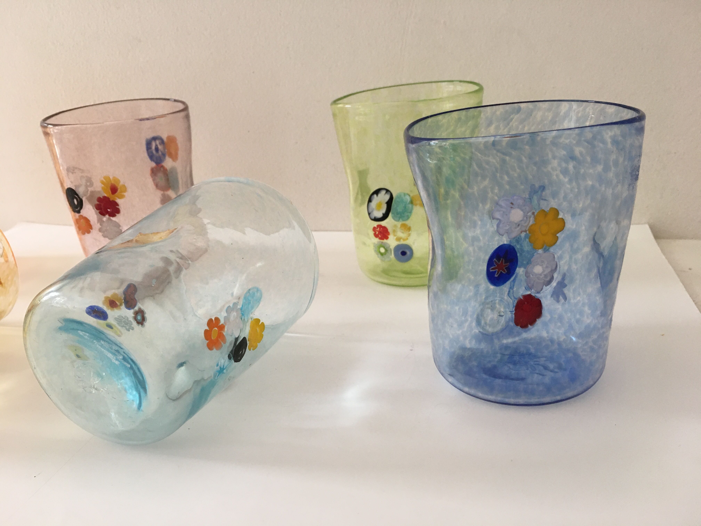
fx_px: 587
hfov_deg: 61.7
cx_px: 350
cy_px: 263
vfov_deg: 48.2
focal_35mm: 29
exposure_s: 1/33
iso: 50
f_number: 2.2
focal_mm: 4.15
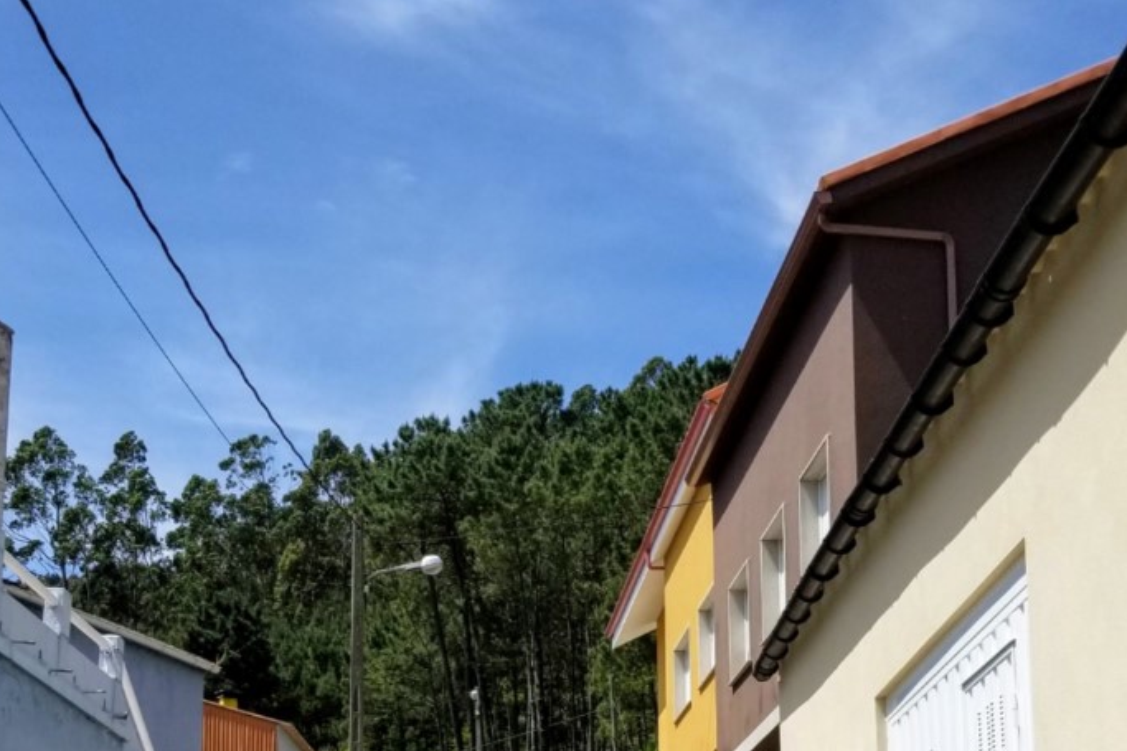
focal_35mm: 57
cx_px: 467
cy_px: 731
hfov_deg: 35.0
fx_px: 1784
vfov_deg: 22.9
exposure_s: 1/3856
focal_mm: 4.3
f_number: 1.7
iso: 50
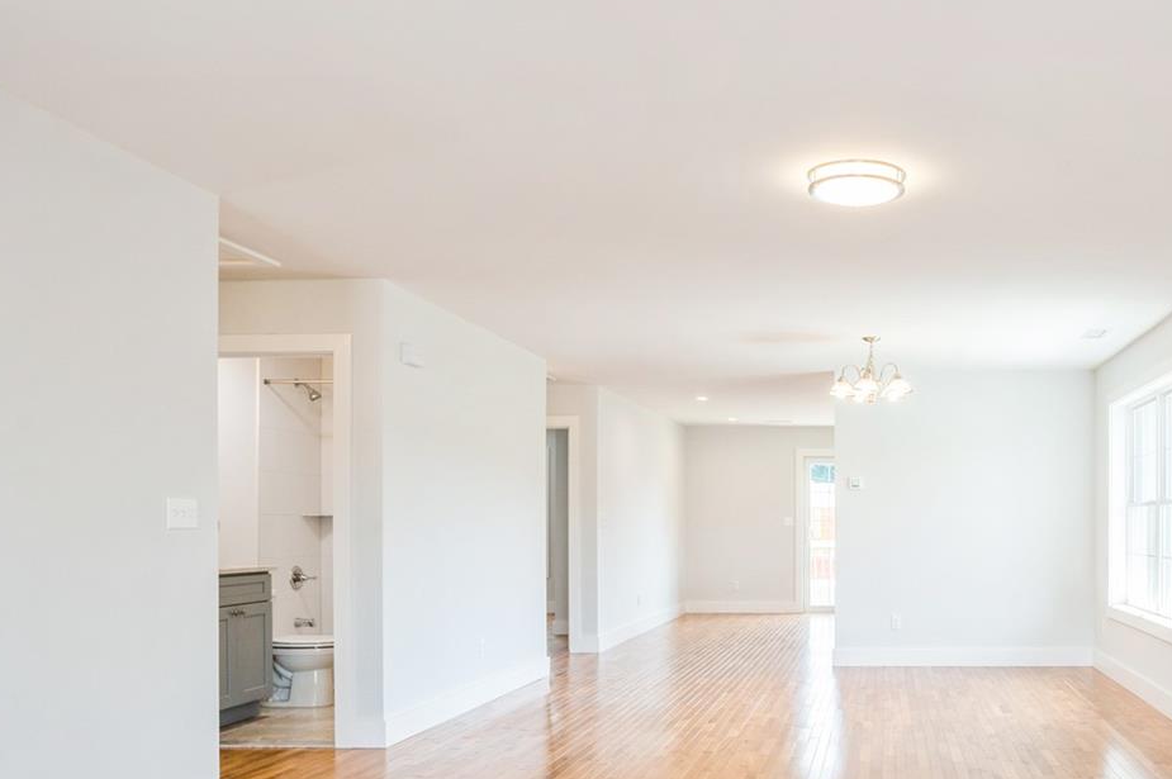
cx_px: 860
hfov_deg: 57.6
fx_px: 1008
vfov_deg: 40.6
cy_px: 619
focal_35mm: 31
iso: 200
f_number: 11
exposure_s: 1/8
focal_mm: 14
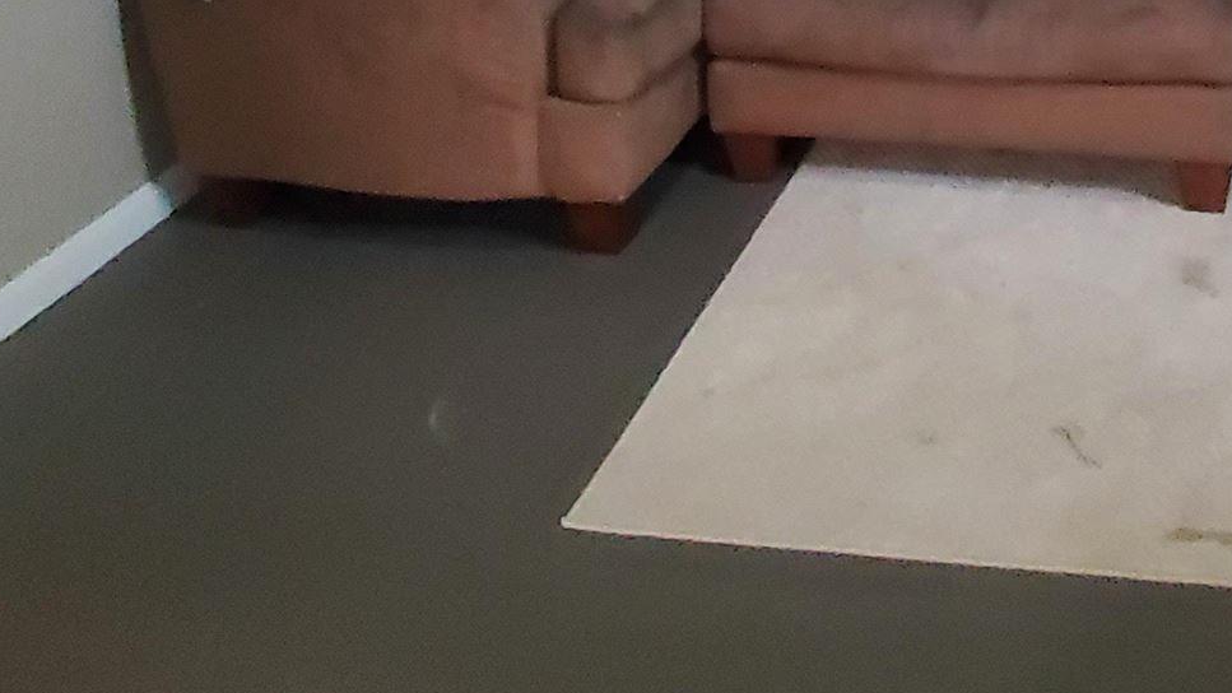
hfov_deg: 41.9
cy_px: -368
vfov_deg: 21.8
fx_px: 1470
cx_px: 1101
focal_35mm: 45
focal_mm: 1.8
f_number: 2.2
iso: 1000
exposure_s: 1/20
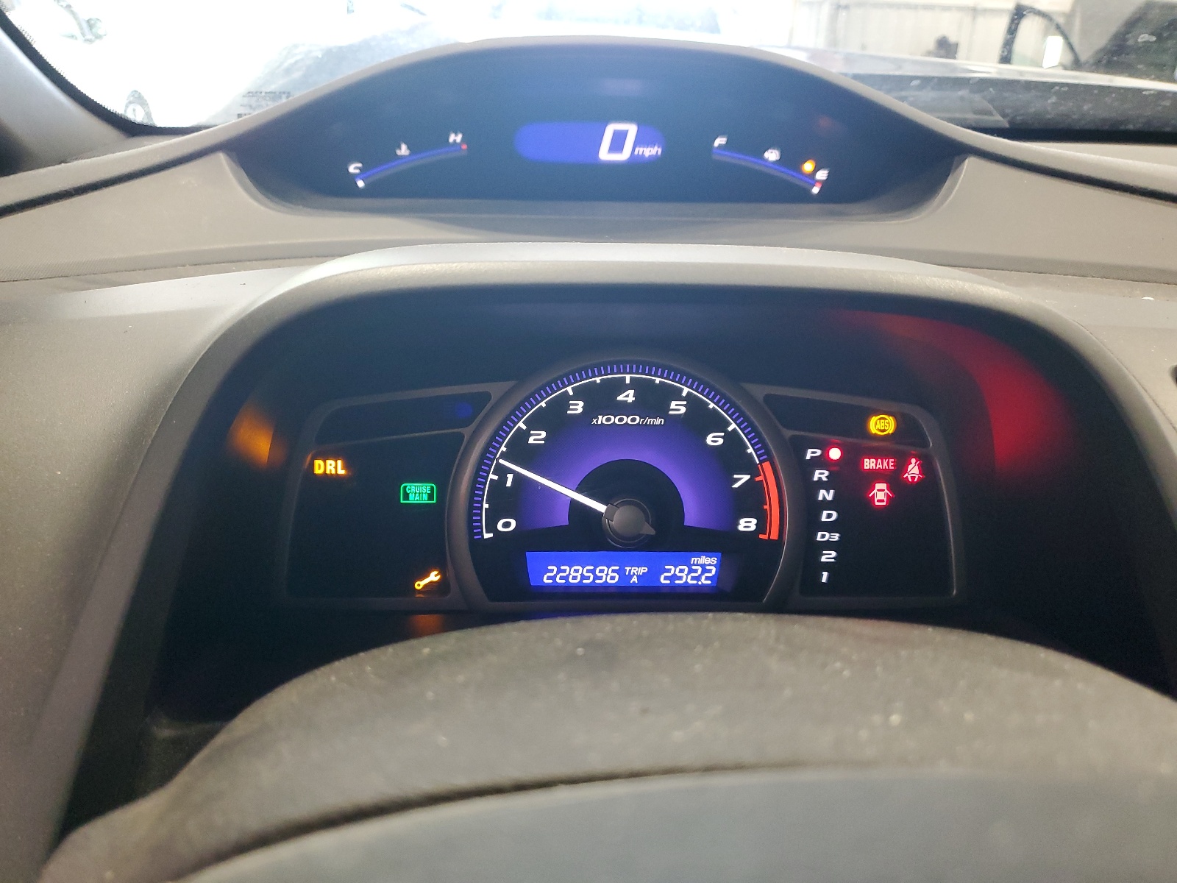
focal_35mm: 26
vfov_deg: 53.1
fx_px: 884
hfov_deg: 67.3
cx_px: 588
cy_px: 442
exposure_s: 1/60.2
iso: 239
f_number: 1.5
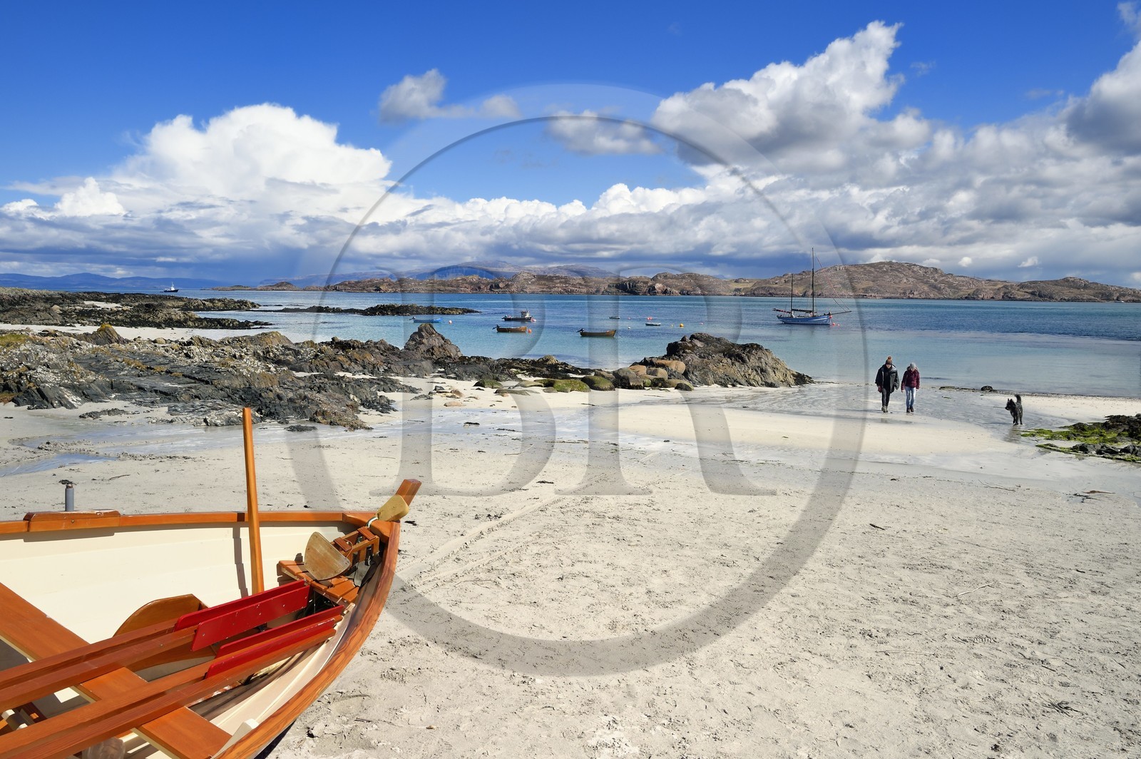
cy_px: 380
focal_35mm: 28
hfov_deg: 65.5
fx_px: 887
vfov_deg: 46.3
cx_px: 570
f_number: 16
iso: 200
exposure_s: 1/250
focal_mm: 28
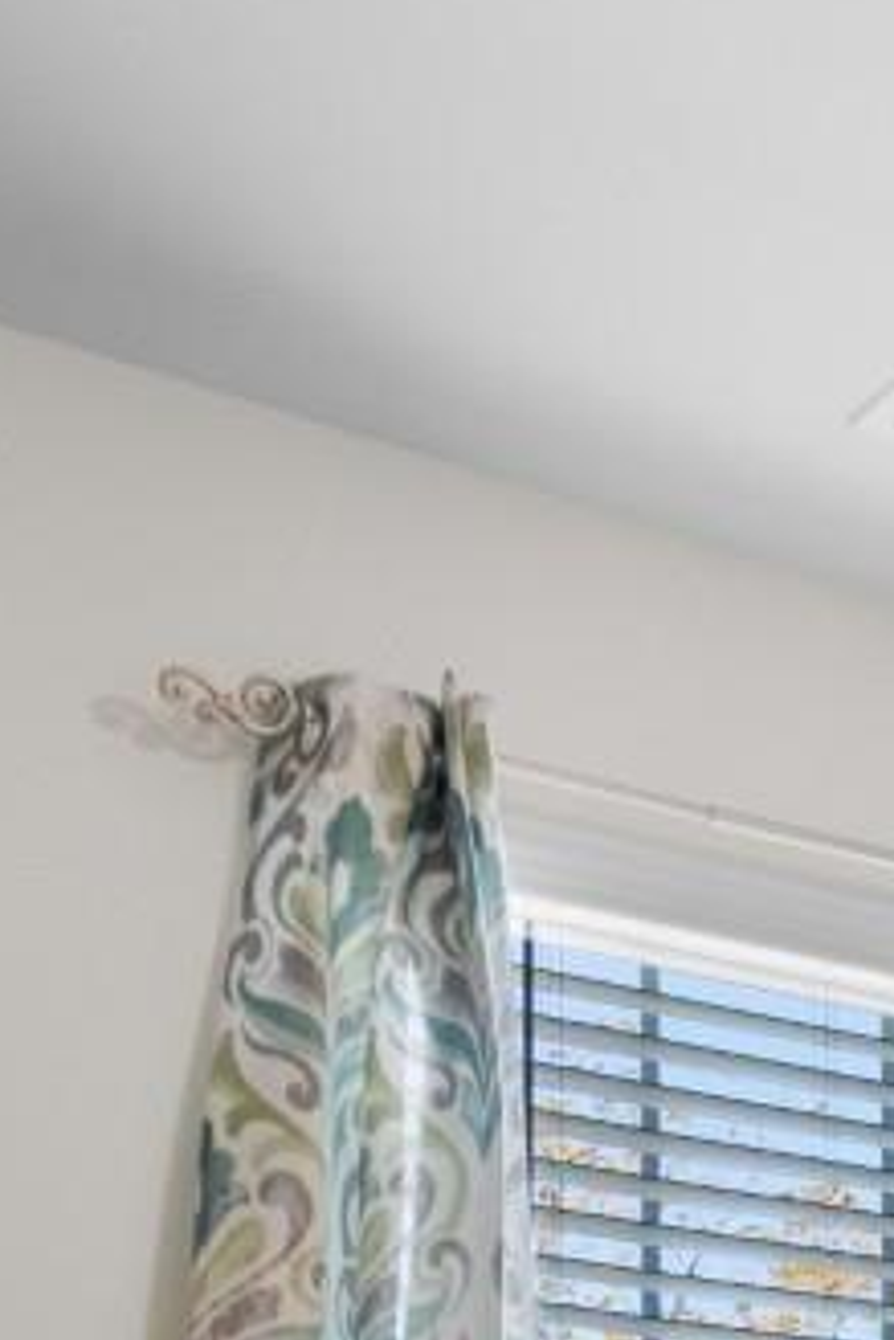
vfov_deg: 23.8
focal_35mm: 74
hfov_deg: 15.4
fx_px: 2753
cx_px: 1690
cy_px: 1785
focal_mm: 10
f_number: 4.5
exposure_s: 1/1.25
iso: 100
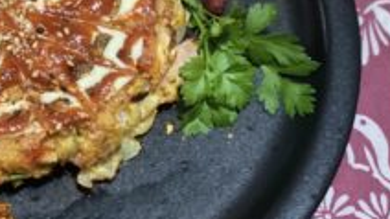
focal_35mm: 107
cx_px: 105
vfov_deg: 11.3
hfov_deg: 19.9
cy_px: 66
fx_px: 1106
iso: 400
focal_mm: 6
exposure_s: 1/24
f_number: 2
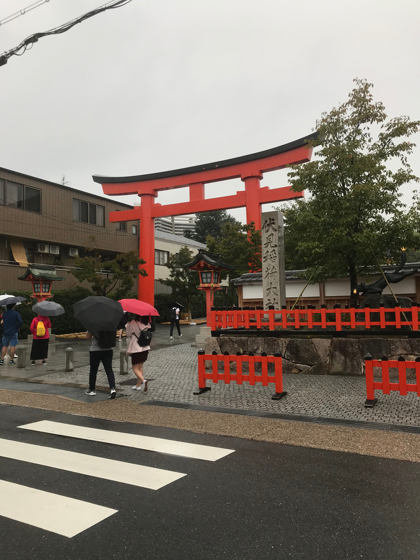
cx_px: 210
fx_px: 453
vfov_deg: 63.4
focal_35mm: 28
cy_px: 280
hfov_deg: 49.7
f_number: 1.8
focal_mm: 3.99
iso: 20
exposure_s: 1/301
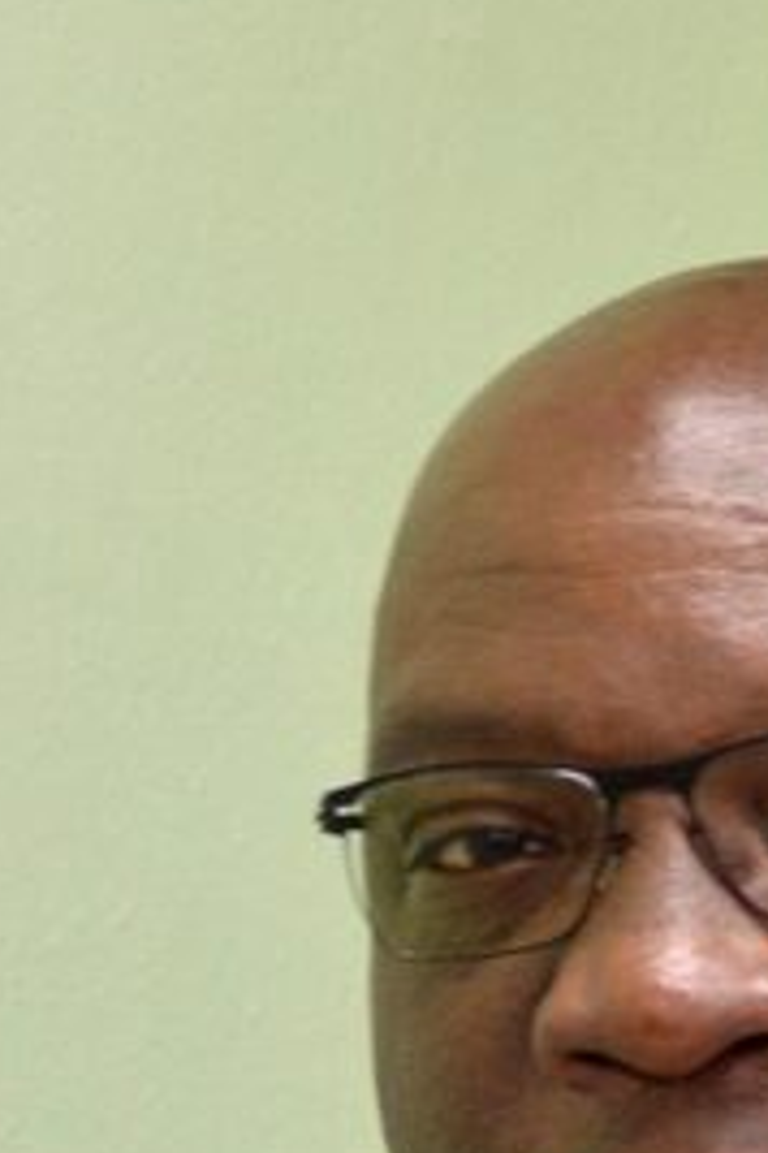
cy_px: 1628
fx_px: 13788
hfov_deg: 3.2
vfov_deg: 4.8
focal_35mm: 431
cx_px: 1055
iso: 640
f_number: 4.2
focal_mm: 75
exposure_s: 1/60
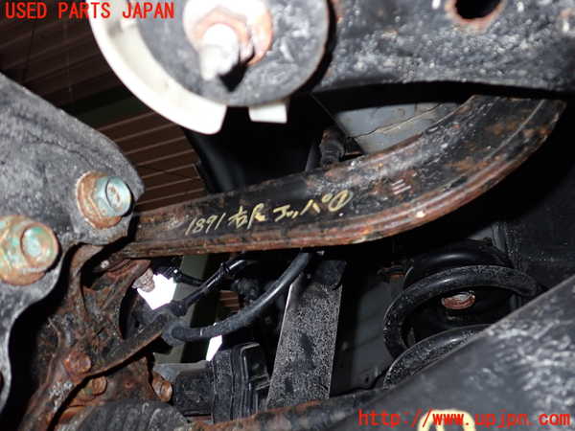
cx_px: 288
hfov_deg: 60.0
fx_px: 498
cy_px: 216
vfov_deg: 46.8
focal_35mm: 30
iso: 320
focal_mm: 5.4
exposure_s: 1/30
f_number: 6.3
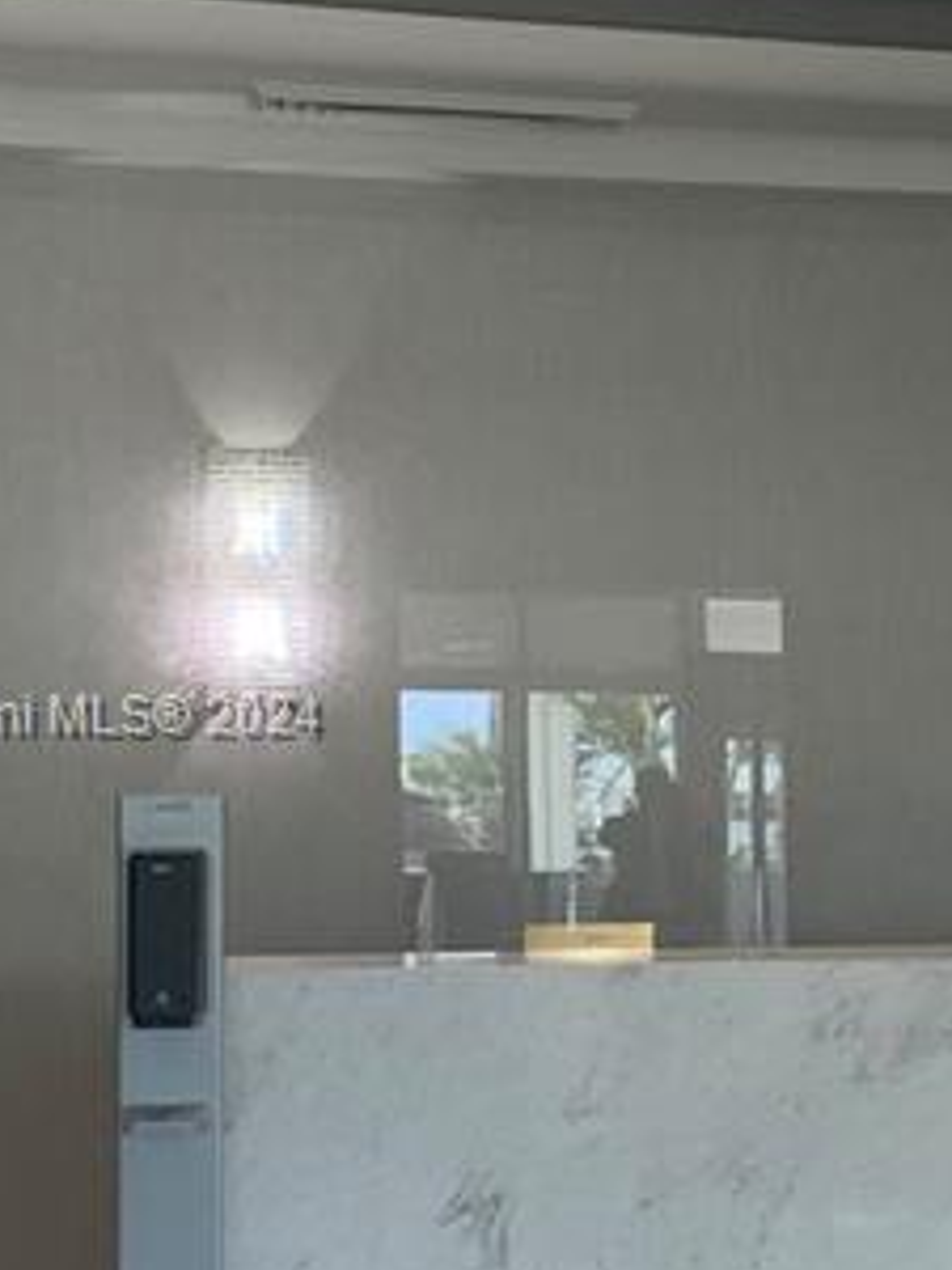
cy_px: 720
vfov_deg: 18.9
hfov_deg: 13.4
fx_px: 3814
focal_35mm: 104
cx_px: 1451
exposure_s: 1/60
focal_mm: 4.25
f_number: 1.8
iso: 64
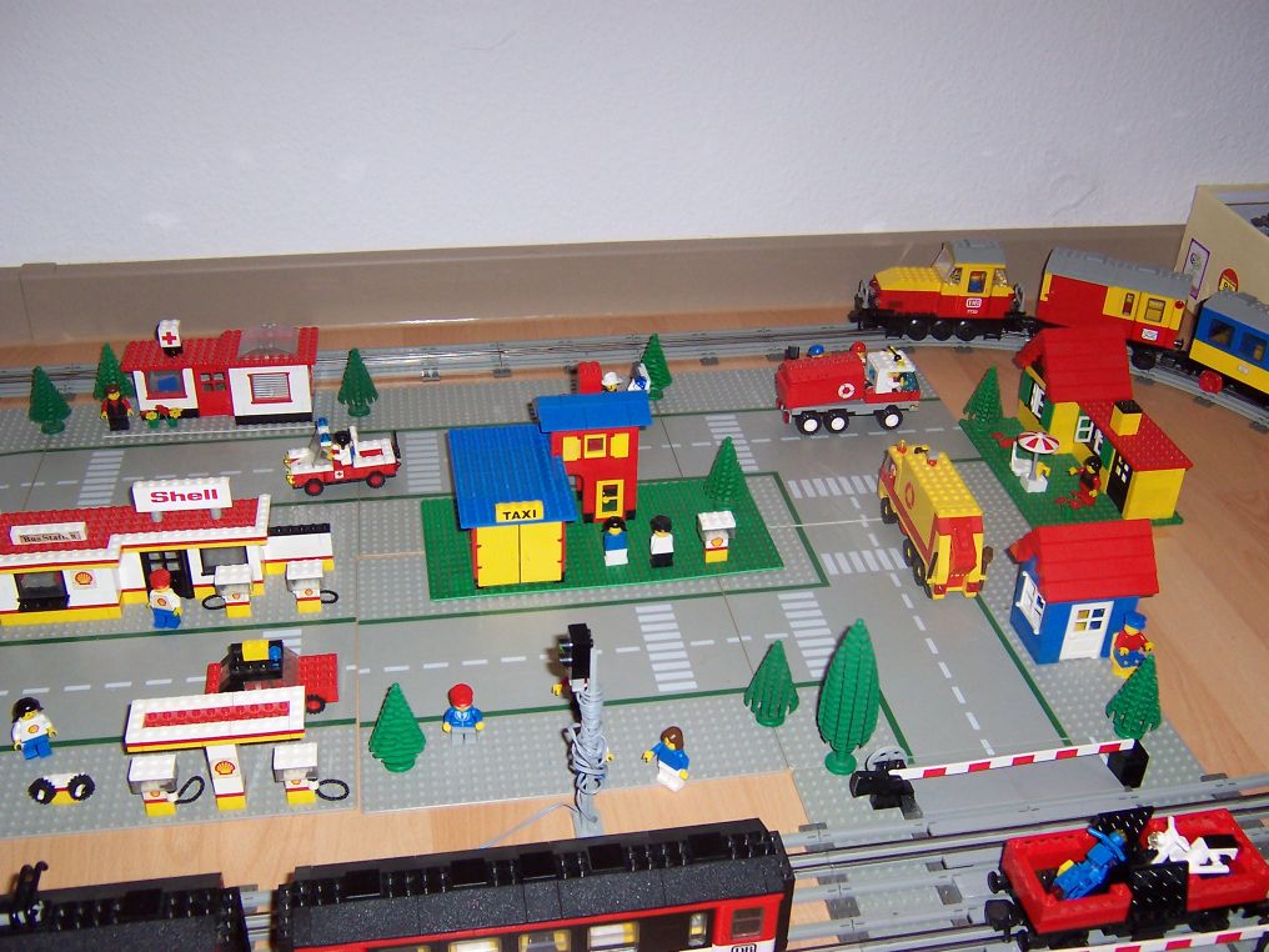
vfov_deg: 39.7
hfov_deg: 51.4
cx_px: 634
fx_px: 1320
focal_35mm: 36
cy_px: 476
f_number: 2.8
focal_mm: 5.6
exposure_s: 1/60
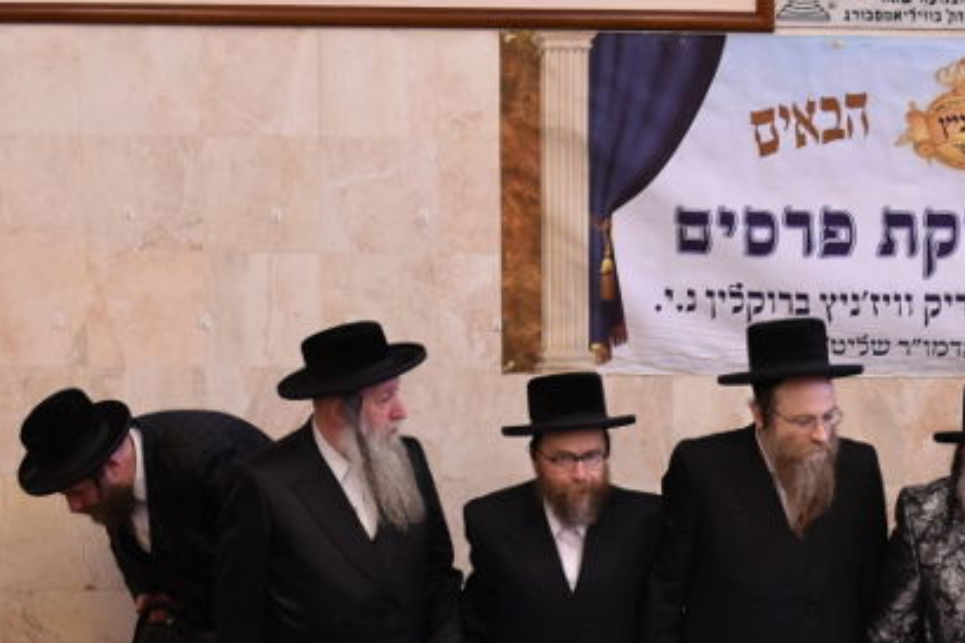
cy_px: 670
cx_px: 1012
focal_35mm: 175
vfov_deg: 7.8
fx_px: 4689
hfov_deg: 11.6
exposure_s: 1/200
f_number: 3.2
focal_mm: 70
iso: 1250
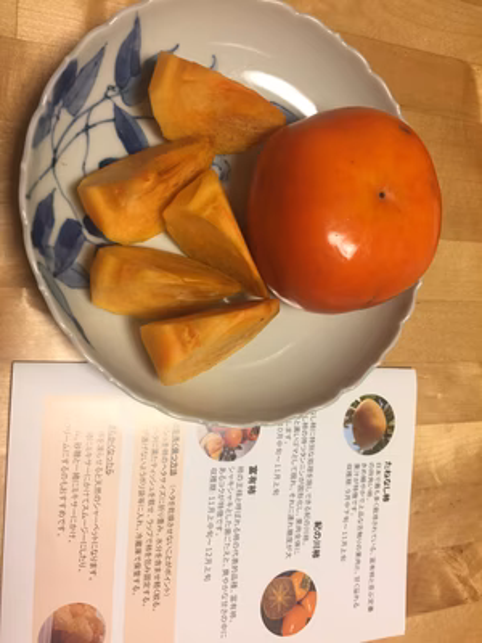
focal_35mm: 29
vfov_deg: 61.7
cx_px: 241
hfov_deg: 48.2
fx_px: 538
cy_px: 322
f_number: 2.2
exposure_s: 1/30
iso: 50
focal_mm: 4.15
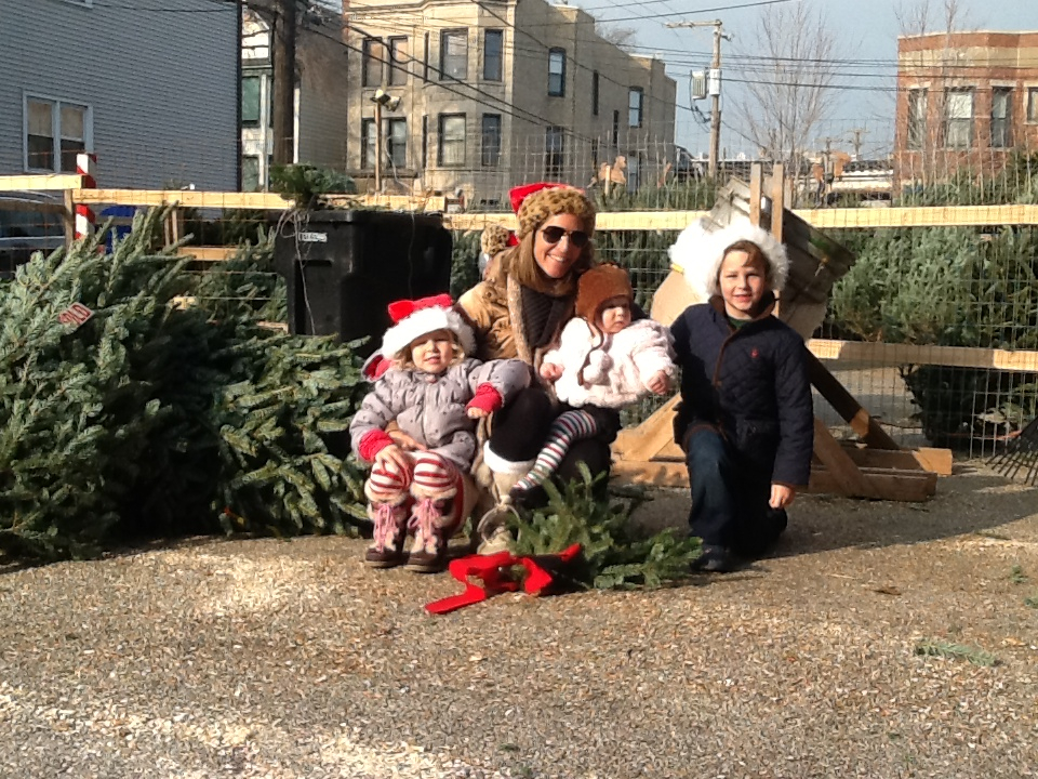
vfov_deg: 32.9
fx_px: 1319
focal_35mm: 44
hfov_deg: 42.9
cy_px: 390
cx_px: 519
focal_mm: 2.03
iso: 40
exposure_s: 1/652
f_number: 2.4
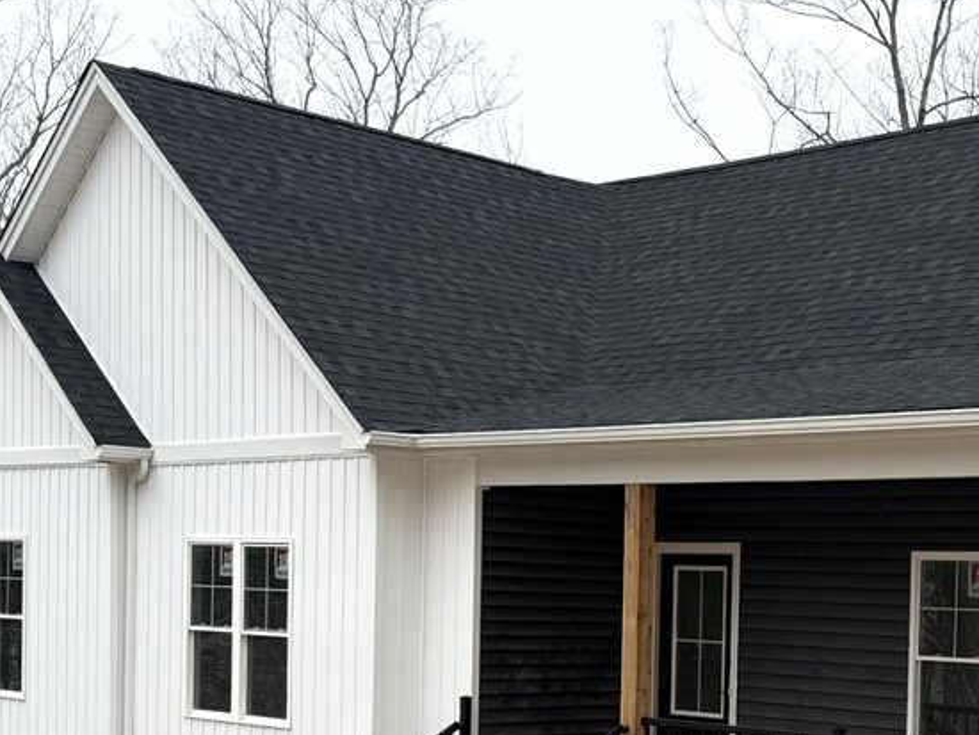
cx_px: 802
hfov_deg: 28.7
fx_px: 1867
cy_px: 659
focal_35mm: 66
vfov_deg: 21.8
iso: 80
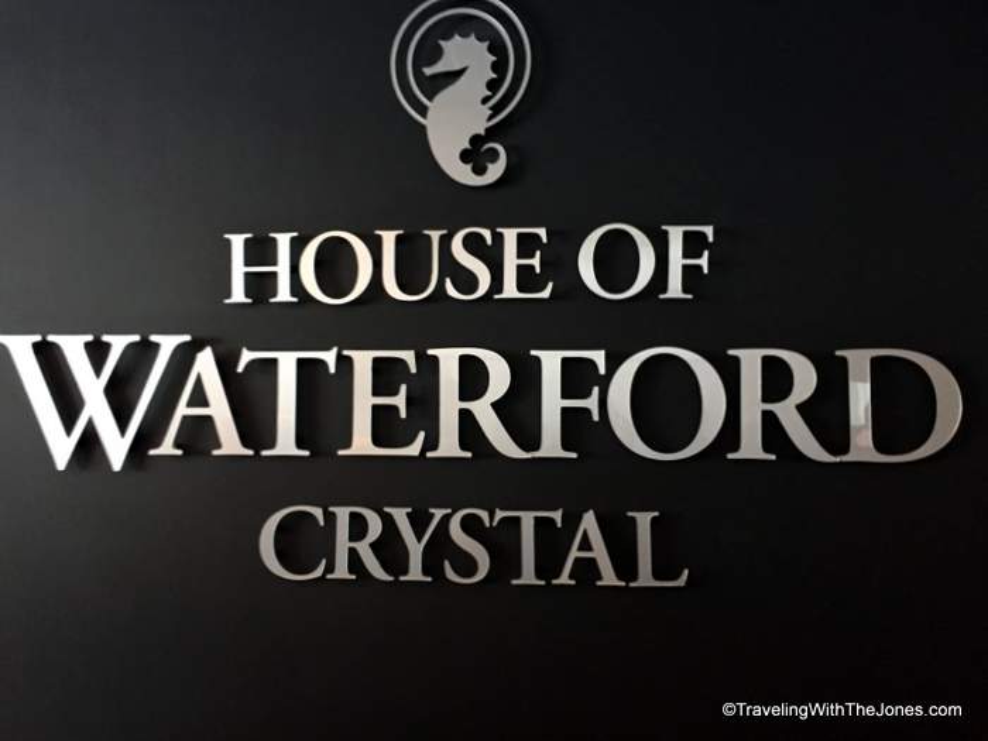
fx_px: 828
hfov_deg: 61.7
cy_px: 370
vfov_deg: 48.2
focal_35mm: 29
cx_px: 494
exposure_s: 1/17
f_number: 2.2
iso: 250
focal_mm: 4.15
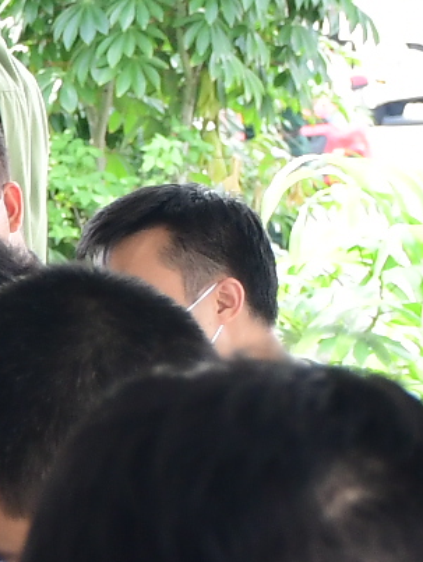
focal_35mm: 348
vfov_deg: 5.7
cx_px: -780
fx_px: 5666
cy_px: 480
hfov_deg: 4.1
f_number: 4.2
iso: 500
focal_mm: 35
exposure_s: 1/200
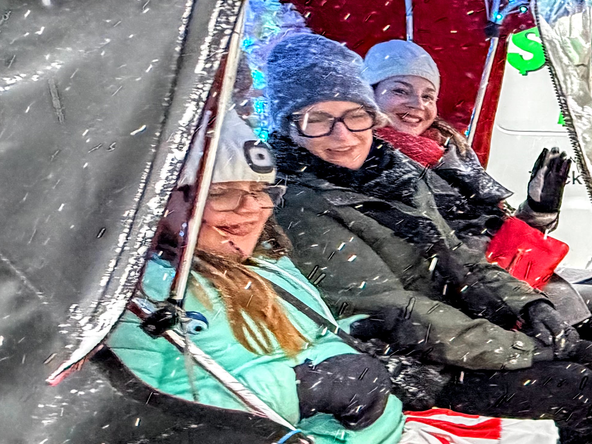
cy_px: 217
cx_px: 812
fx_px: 701
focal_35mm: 41
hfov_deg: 31.8
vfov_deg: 35.1
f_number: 2.2
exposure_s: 1/119
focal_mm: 2.22
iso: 320
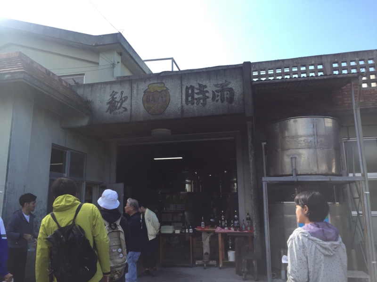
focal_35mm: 29
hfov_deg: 61.7
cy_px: 141
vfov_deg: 48.2
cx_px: 188
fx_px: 316
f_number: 2.2
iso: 32
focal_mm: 4.15
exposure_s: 1/682
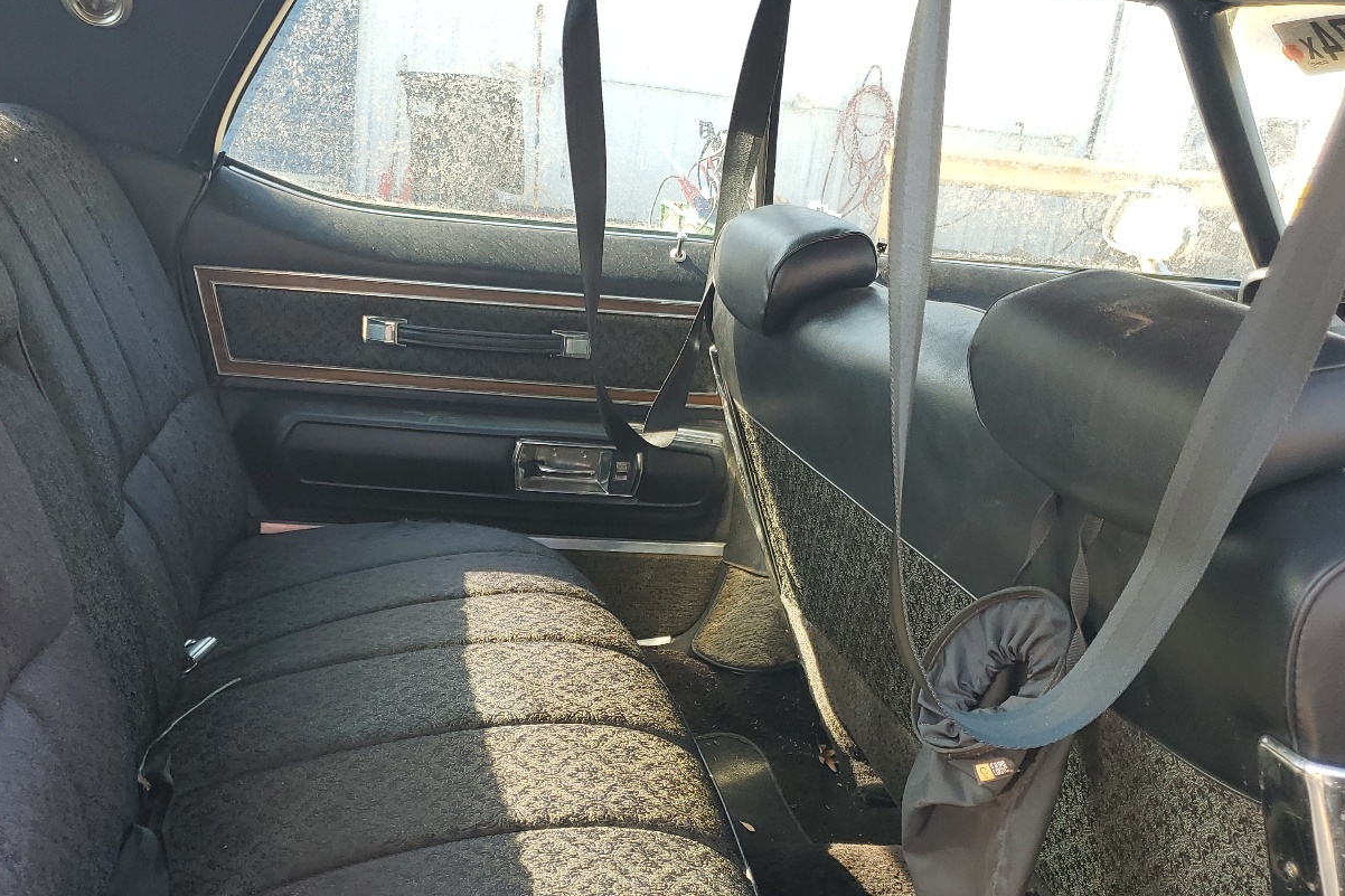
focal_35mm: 36
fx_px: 1345
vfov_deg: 36.2
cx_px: 586
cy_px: 645
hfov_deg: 53.0
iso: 50
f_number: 1.5
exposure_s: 1/227
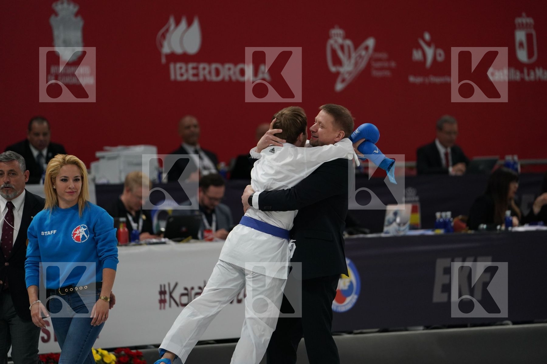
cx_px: 274
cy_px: 182
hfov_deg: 10.3
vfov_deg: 6.9
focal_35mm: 200
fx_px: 3039
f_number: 2.8
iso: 1600
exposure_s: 1/1000
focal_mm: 200
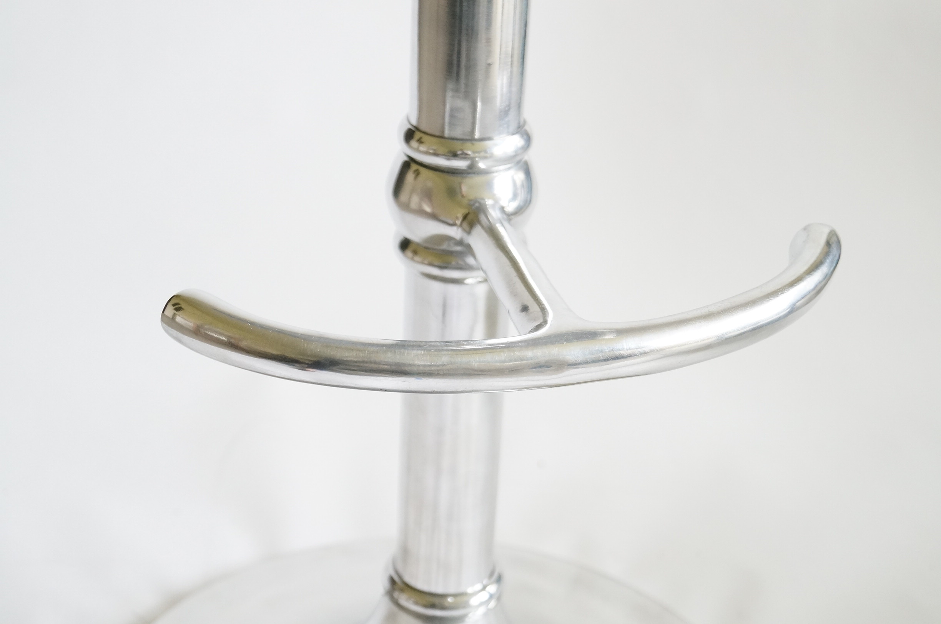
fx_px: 1566
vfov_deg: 22.5
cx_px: 470
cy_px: 312
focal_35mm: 60
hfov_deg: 33.4
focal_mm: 40
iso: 1600
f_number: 5.6
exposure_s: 1/80
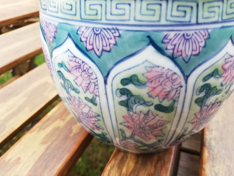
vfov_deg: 51.4
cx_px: 117
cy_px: 88
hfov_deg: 65.3
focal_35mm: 27
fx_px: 183
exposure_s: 1/173
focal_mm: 3.81
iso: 50
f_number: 2.2
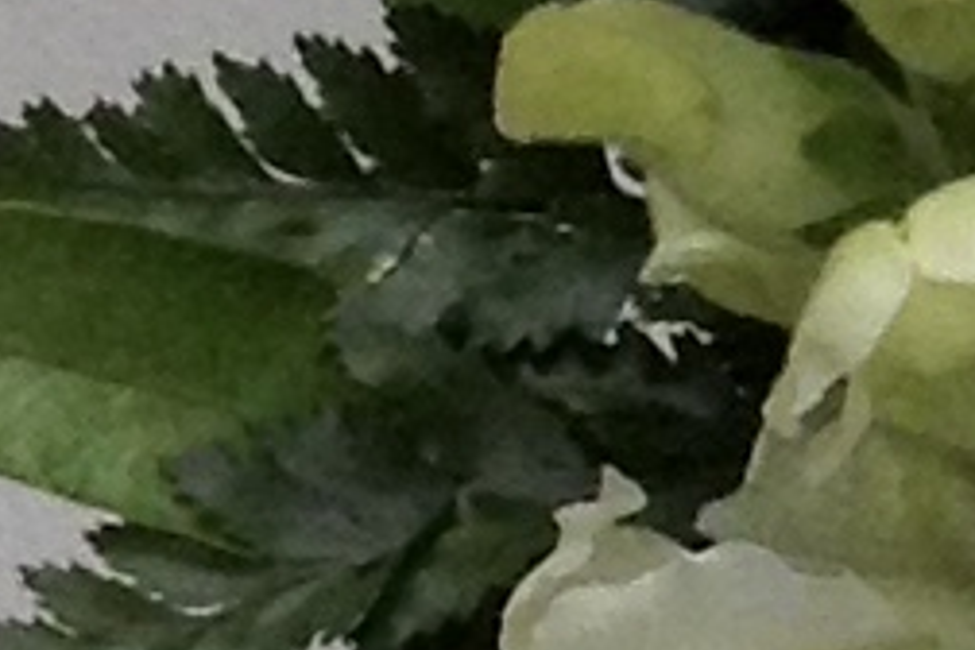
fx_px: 9560
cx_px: 2720
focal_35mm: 353
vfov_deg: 3.9
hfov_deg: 5.5
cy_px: 135
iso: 40
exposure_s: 1/50
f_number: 2.4
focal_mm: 3.3
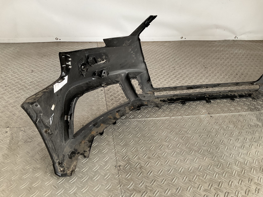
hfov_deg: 61.7
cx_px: 132
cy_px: 98
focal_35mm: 29
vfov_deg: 48.2
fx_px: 220
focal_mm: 3
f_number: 1.8
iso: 50
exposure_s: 1/60
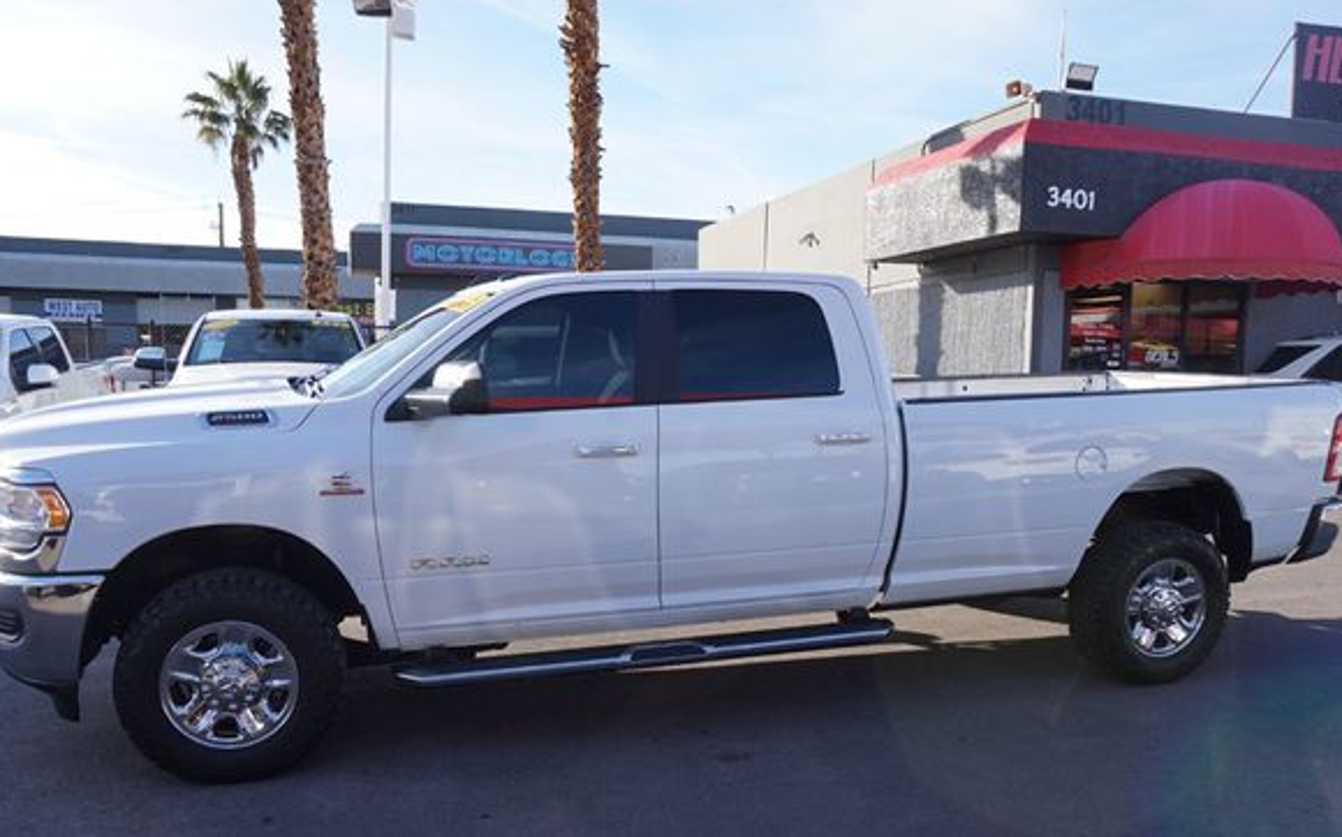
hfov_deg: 68.4
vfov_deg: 45.8
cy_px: 483
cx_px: 643
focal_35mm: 27
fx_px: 987
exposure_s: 1/100
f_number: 8
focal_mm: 16
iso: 100
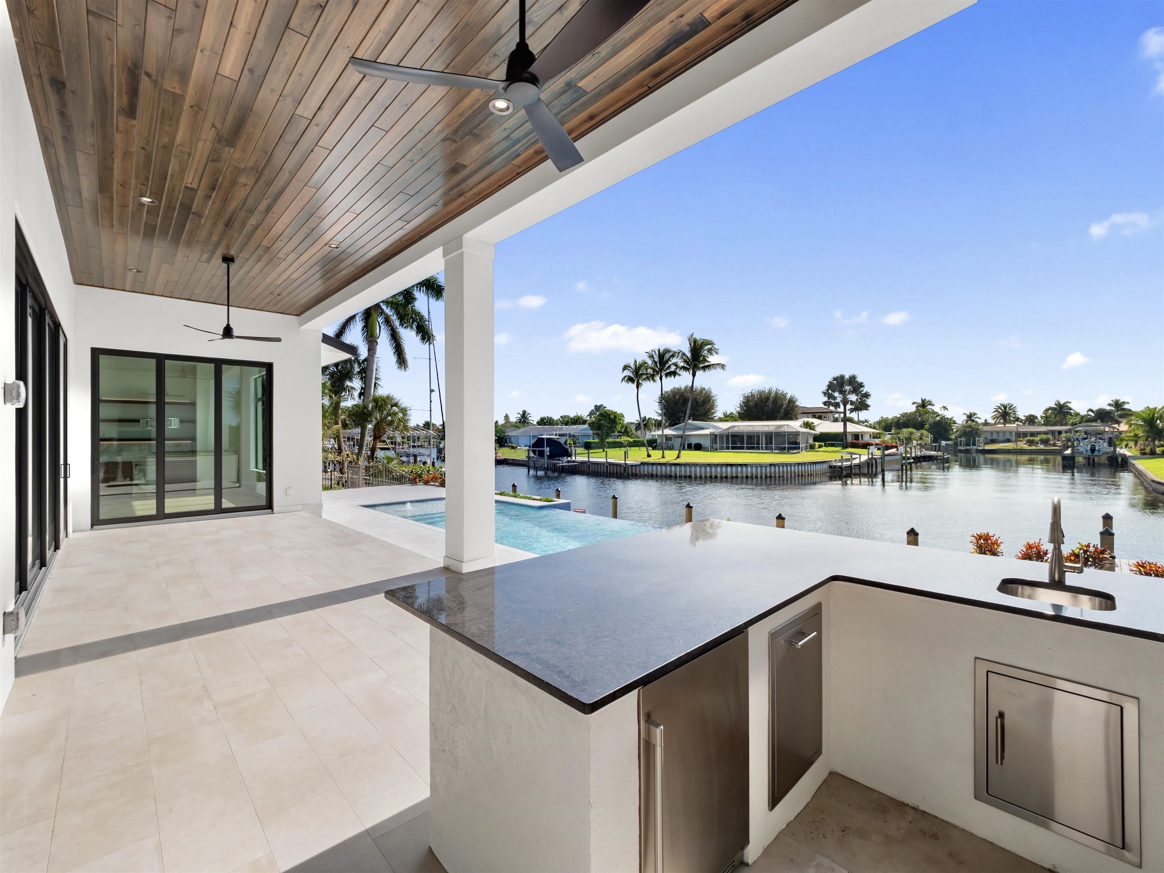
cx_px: 582
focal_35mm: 14
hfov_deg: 102.1
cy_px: 436
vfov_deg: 85.7
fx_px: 471
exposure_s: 1/400
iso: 200
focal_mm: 7
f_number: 7.1
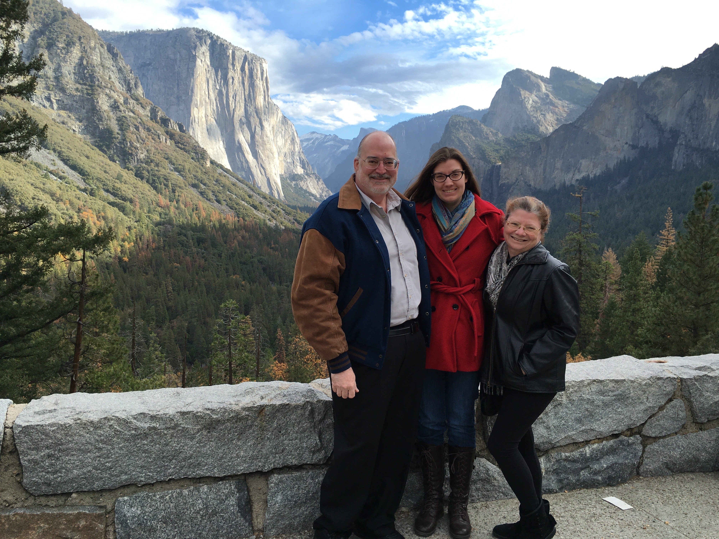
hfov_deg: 61.7
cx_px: 360
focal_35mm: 29
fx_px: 602
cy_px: 270
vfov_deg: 48.2
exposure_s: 1/663
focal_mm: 4.15
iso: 25
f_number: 2.2
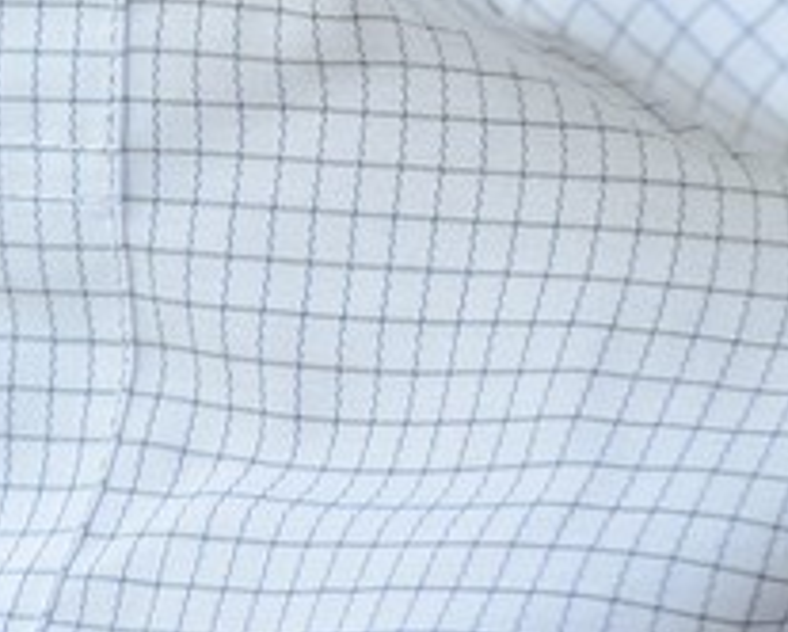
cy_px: -2166
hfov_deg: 1.6
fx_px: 28783
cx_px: -44
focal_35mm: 1233
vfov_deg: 1.2
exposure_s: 1/200
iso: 100
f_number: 4.5
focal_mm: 170
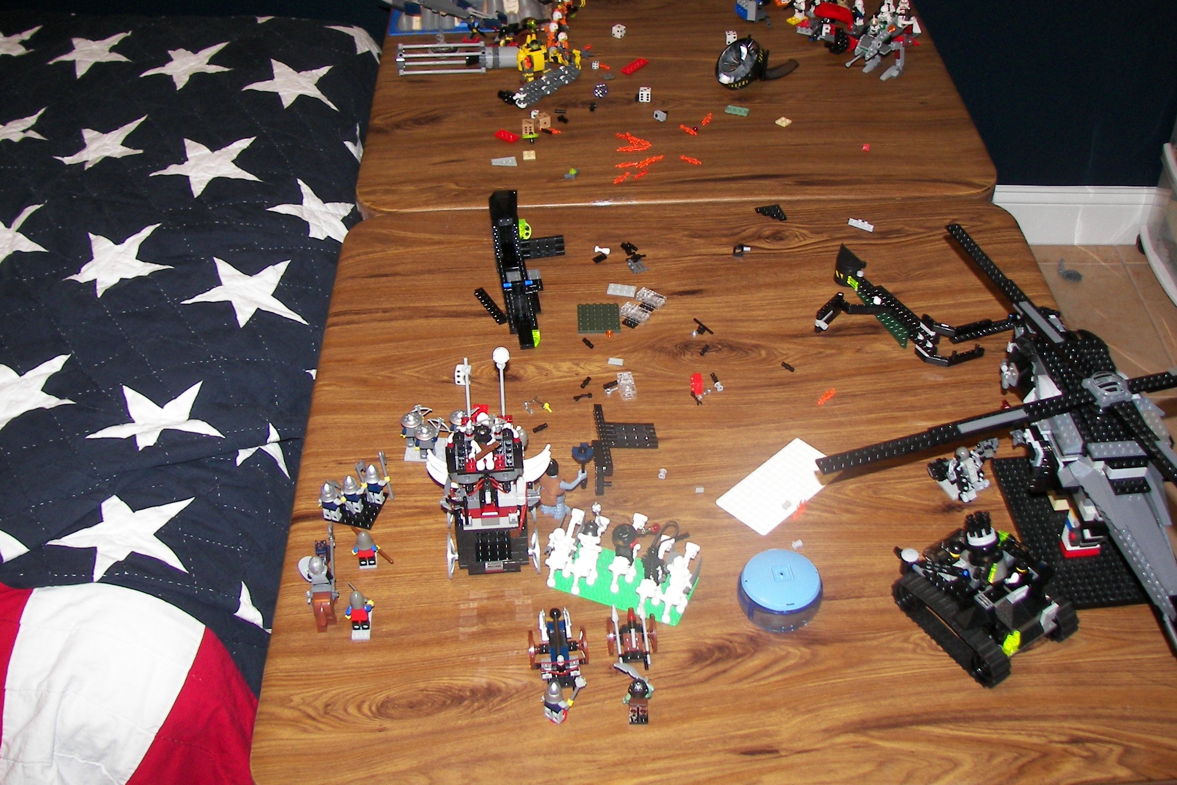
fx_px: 1308
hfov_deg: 48.4
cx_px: 610
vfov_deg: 33.3
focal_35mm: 40
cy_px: 328
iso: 100
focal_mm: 6
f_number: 2.8
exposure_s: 1/30
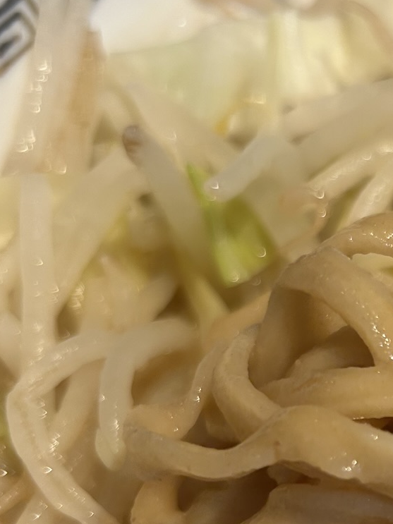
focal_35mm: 70
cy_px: 430
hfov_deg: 19.3
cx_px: 522
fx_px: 1060
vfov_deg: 27.2
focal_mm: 5.7
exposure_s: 1/100
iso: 64
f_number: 1.5
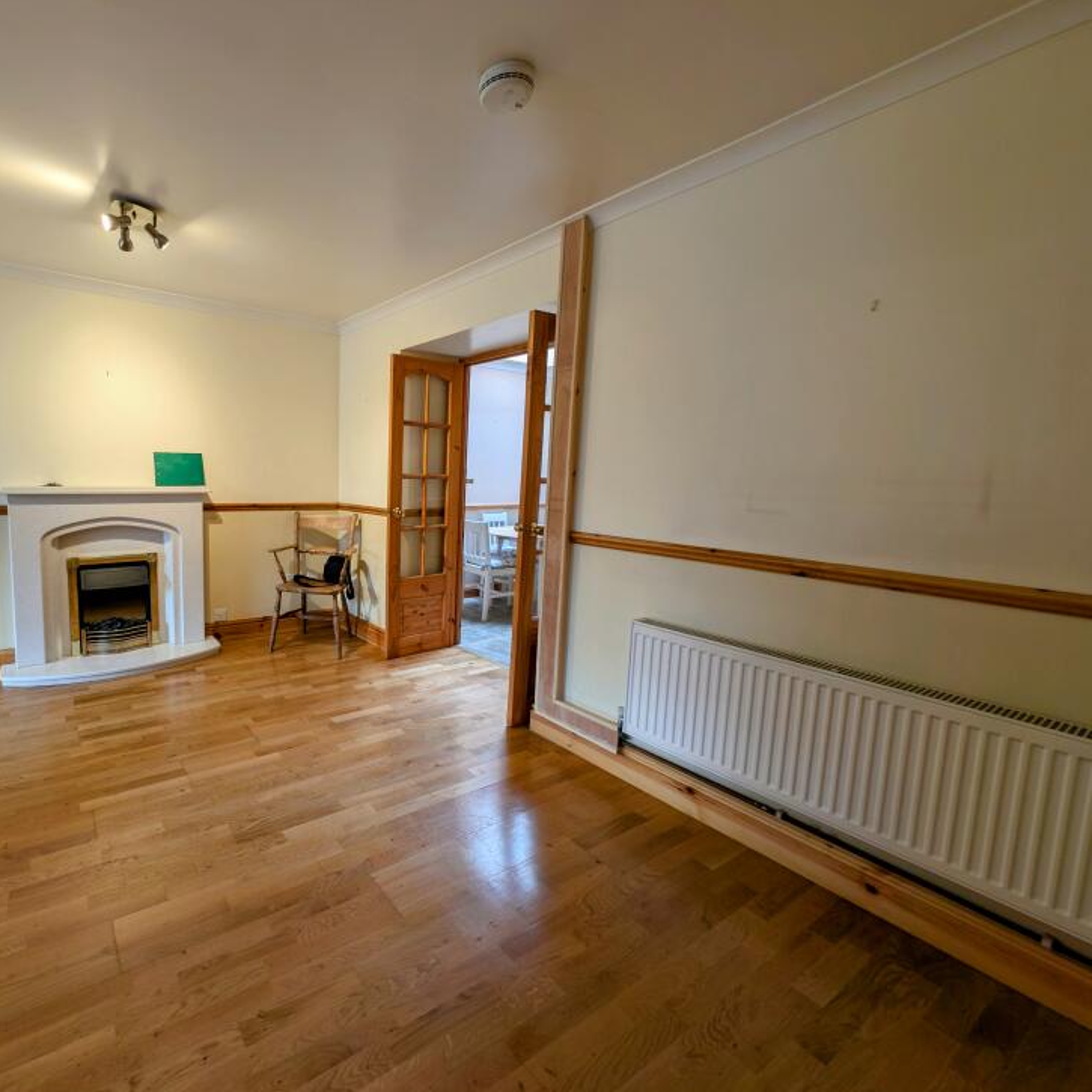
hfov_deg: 87.6
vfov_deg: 91.1
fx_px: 535
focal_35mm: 15
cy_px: 528
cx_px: 357
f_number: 1.95
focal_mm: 2.23
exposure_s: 1/15.9
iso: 40
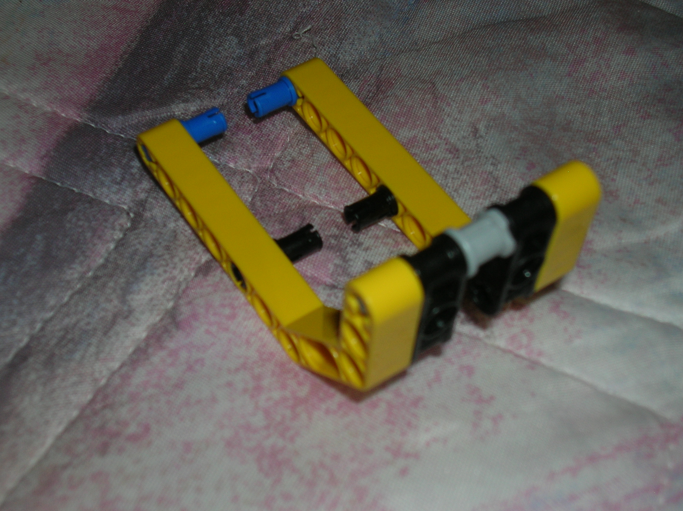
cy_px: 256
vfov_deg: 25.2
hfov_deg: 33.3
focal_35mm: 58
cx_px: 342
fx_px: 1143
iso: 50
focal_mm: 9.6
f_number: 3.5
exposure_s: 1/60.1
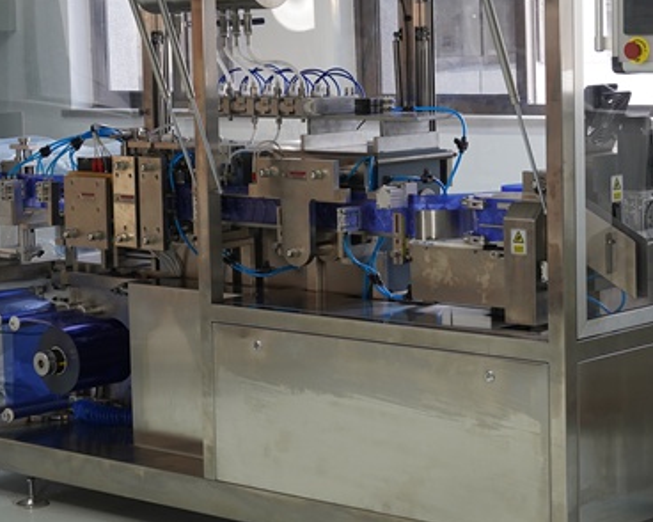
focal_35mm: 100
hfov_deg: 19.1
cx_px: 419
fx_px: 1932
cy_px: 154
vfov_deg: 15.3
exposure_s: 1/30
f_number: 9
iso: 1000
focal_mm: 49
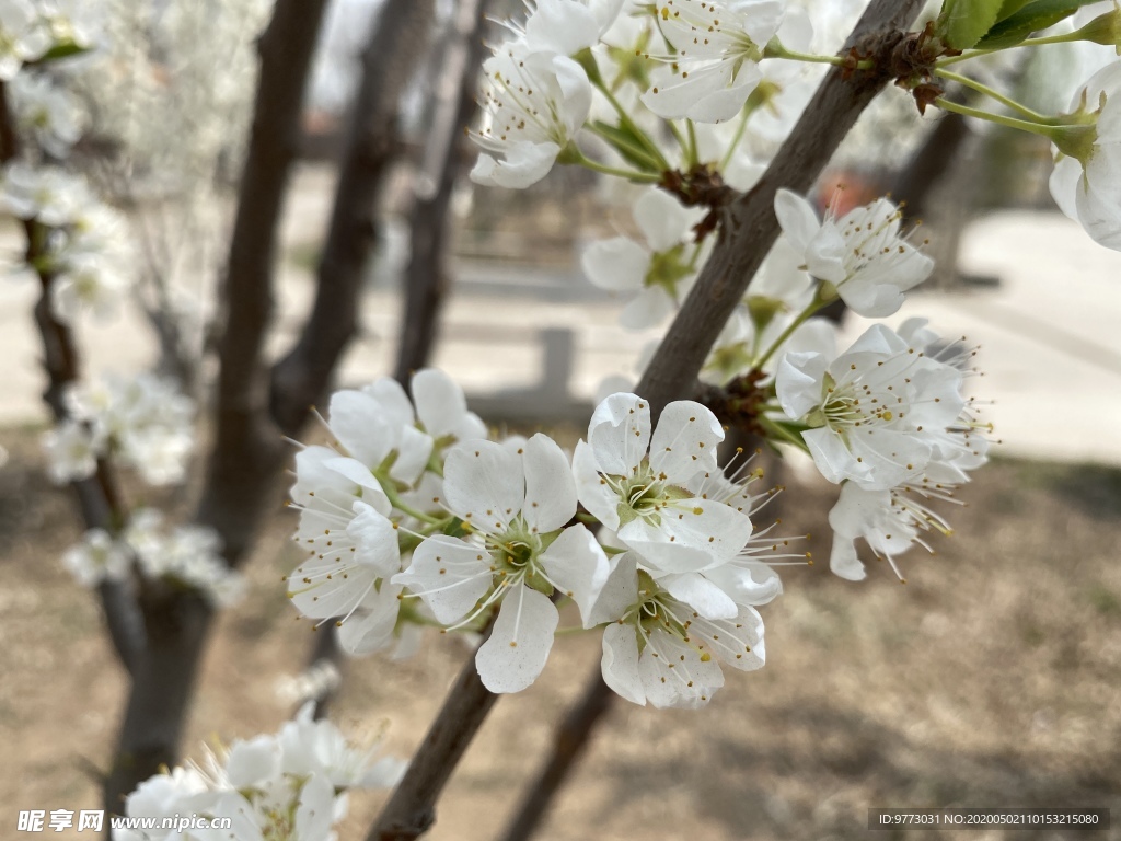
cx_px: 560
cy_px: 420
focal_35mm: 26
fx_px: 842
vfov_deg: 53.1
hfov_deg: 67.3
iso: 32
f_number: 1.8
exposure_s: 1/2762
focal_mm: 4.25
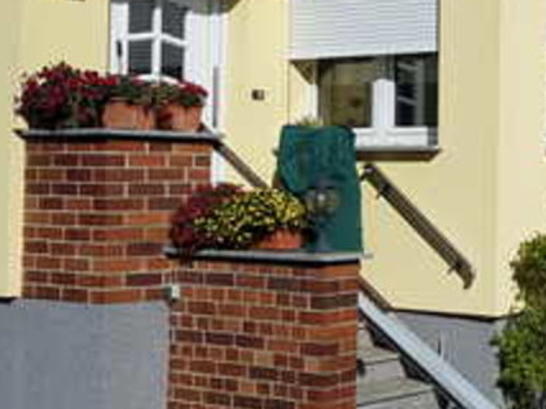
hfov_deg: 22.7
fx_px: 1230
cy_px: 166
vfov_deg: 18.9
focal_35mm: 78
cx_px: 684
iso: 40
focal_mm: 4.2
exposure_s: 1/5072
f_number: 1.7
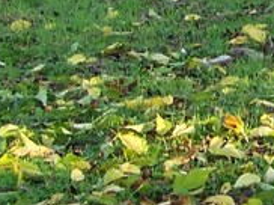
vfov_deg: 7.2
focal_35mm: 203
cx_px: 441
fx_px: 1605
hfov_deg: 9.4
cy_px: -125
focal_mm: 5.85
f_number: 2.8
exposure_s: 1/40
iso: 64
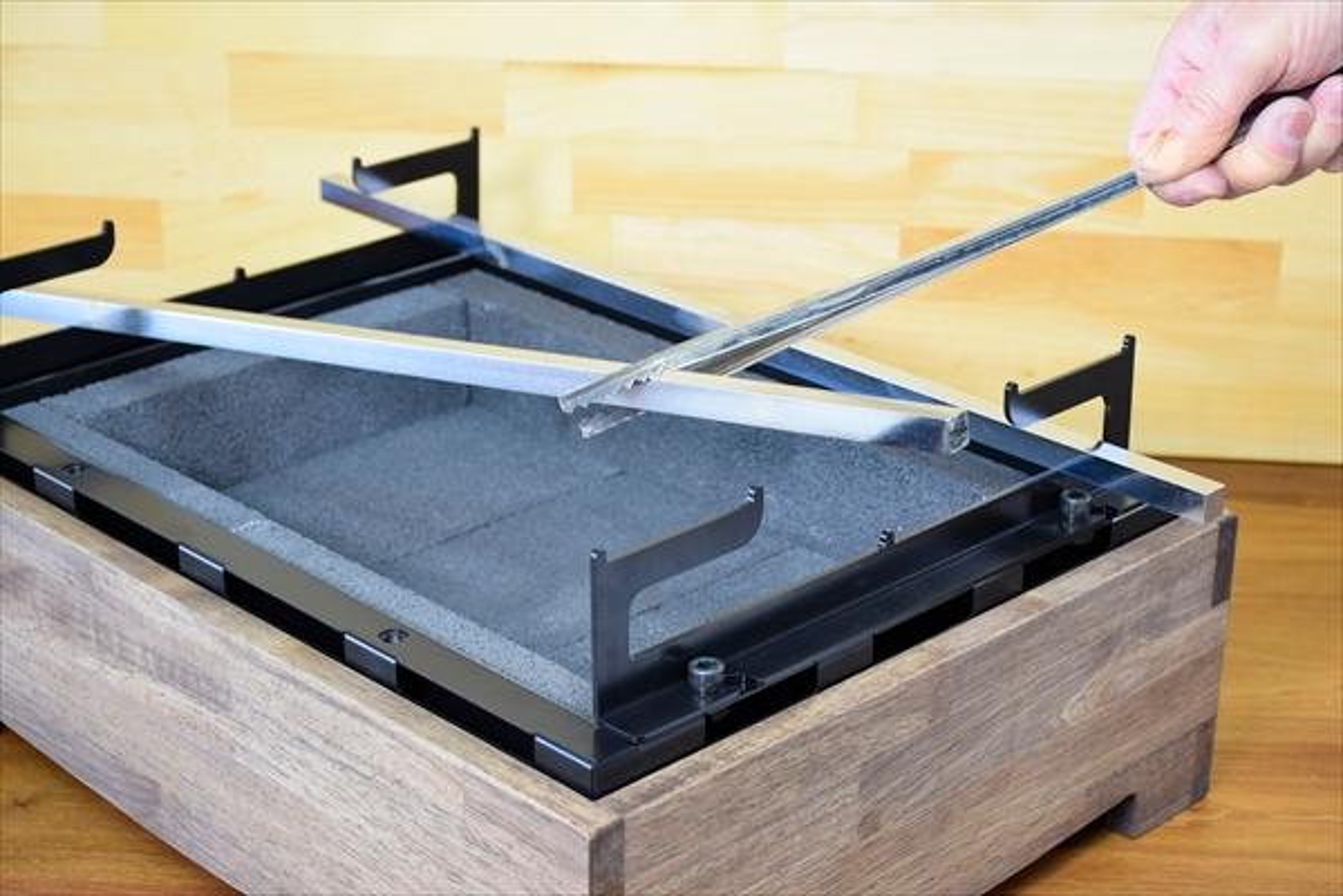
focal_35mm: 72
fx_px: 2686
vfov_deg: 18.9
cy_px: 448
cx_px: 672
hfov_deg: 28.1
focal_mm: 48
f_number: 6.3
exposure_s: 1/20
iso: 1000
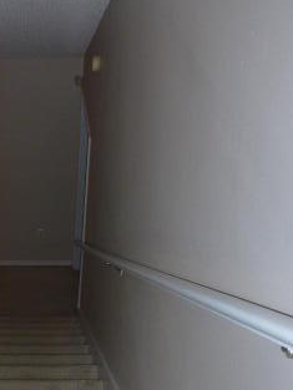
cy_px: 231
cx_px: 10
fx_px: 553
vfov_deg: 38.8
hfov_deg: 28.2
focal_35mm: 49
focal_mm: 4.3
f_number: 3.3
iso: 125
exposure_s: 1/60
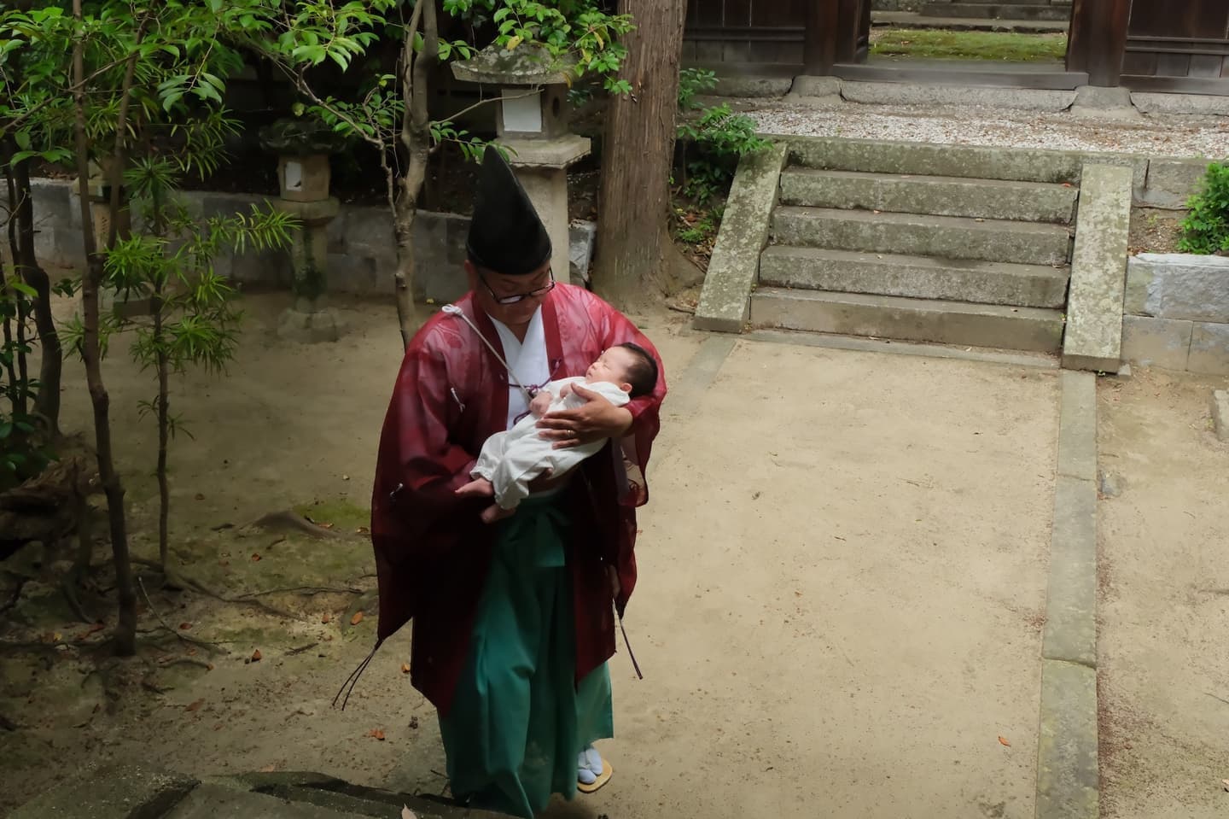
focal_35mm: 38
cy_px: 410
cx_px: 614
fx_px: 1297
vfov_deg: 35.0
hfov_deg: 50.7
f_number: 7.1
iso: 3200
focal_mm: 25.1
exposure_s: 1/800
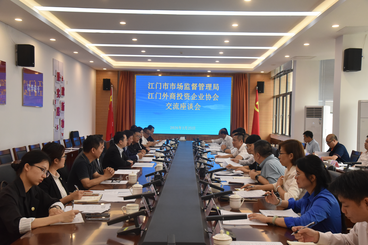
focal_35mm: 44
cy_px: 122
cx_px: 184
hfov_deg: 44.5
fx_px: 450
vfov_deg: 30.5
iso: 4000
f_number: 8
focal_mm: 44
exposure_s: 1/250
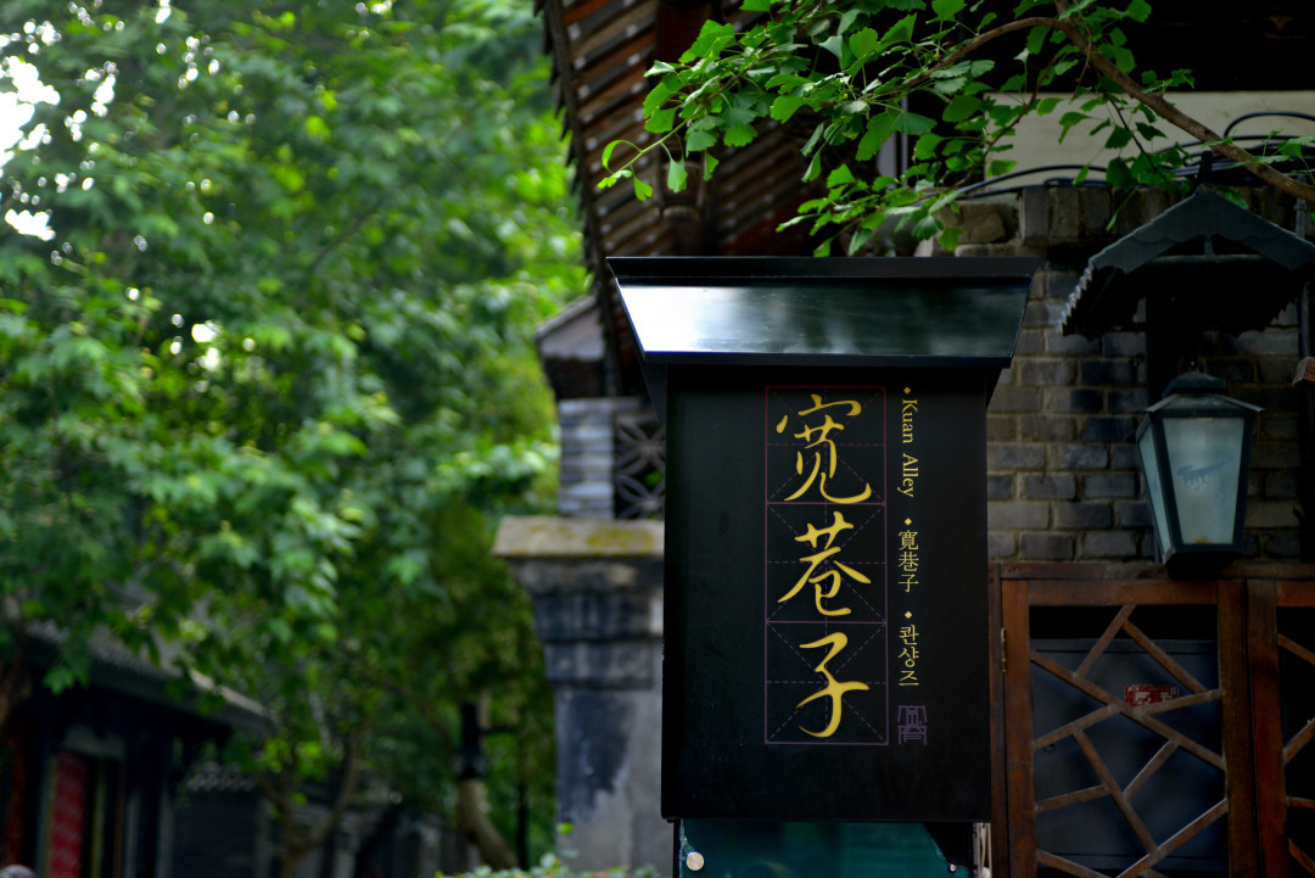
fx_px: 2375
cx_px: 658
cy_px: 439
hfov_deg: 30.9
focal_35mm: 65
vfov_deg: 20.9
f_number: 3.2
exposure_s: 1/250
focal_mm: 65
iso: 200
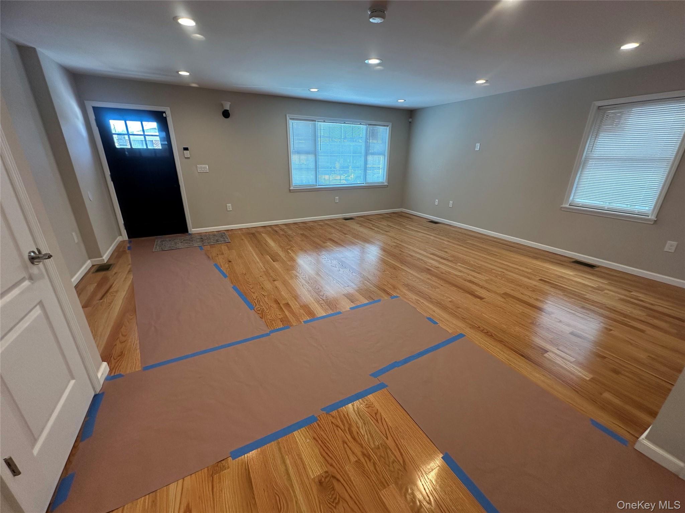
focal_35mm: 14
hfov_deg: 102.1
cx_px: 342
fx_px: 277
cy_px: 256
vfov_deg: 85.7
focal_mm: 2.22
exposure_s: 1/120
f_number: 2.2
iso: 160
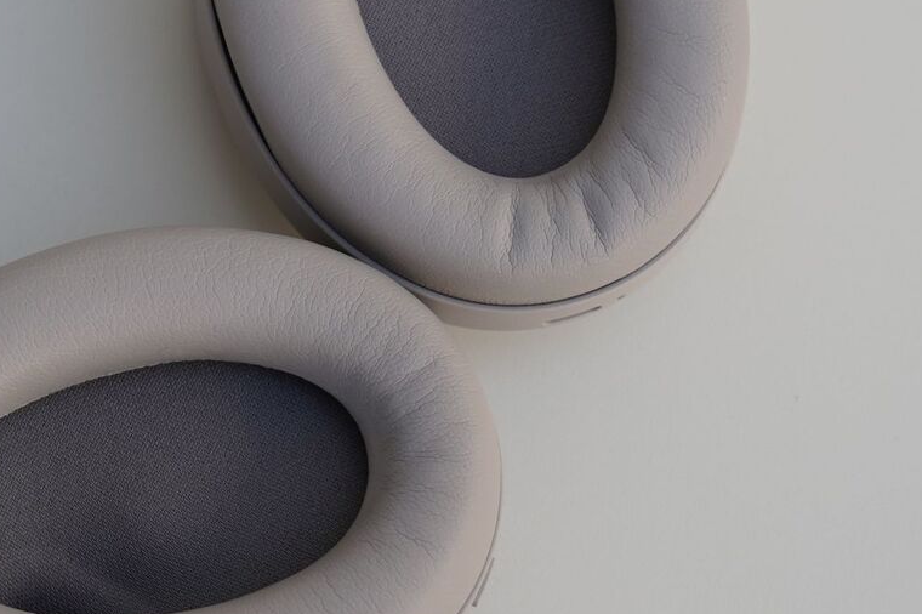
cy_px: 142
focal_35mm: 91
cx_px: -70
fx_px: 2329
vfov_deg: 14.9
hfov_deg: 21.3
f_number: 5
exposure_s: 1/160
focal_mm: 36
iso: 160
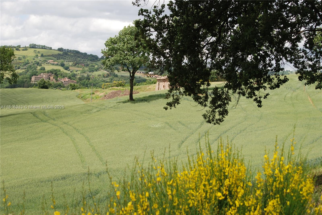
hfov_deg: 24.6
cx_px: 161
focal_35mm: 82
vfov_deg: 16.6
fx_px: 739
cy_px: 108
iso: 100
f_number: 8
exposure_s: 1/250
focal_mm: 55
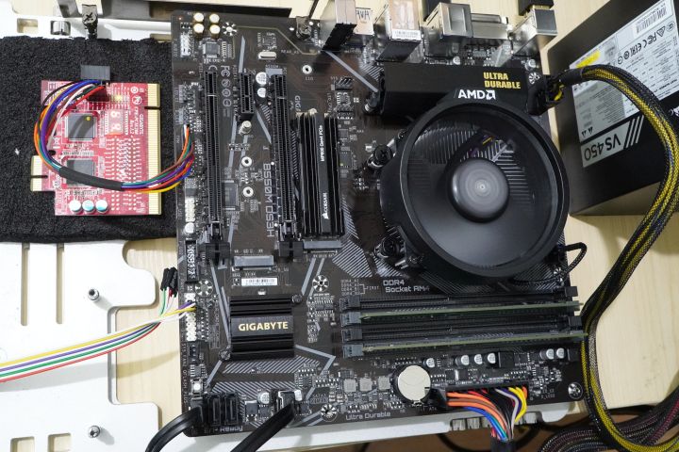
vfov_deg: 36.9
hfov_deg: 53.1
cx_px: 340
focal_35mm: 36
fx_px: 679
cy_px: 226
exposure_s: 1/40
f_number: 8
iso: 6400
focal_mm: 24
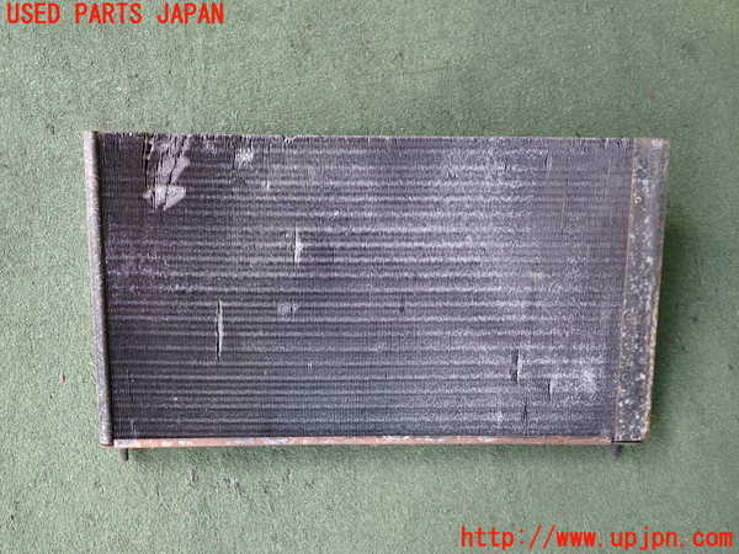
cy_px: 277
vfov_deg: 46.8
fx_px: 640
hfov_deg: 60.0
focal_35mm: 30
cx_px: 370
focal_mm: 5.4
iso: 200
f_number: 2.3
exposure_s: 1/40
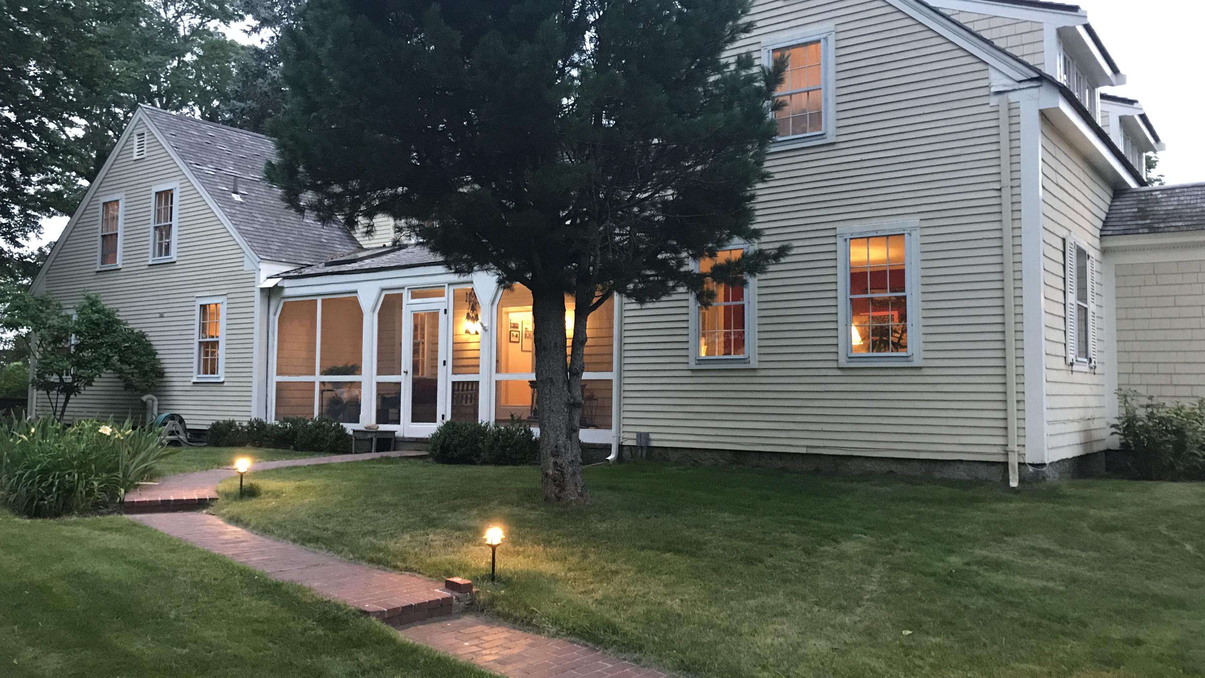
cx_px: 603
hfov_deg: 62.6
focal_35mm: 31
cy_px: 330
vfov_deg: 37.8
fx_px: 991
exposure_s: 1/9
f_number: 1.8
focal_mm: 3.99
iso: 100
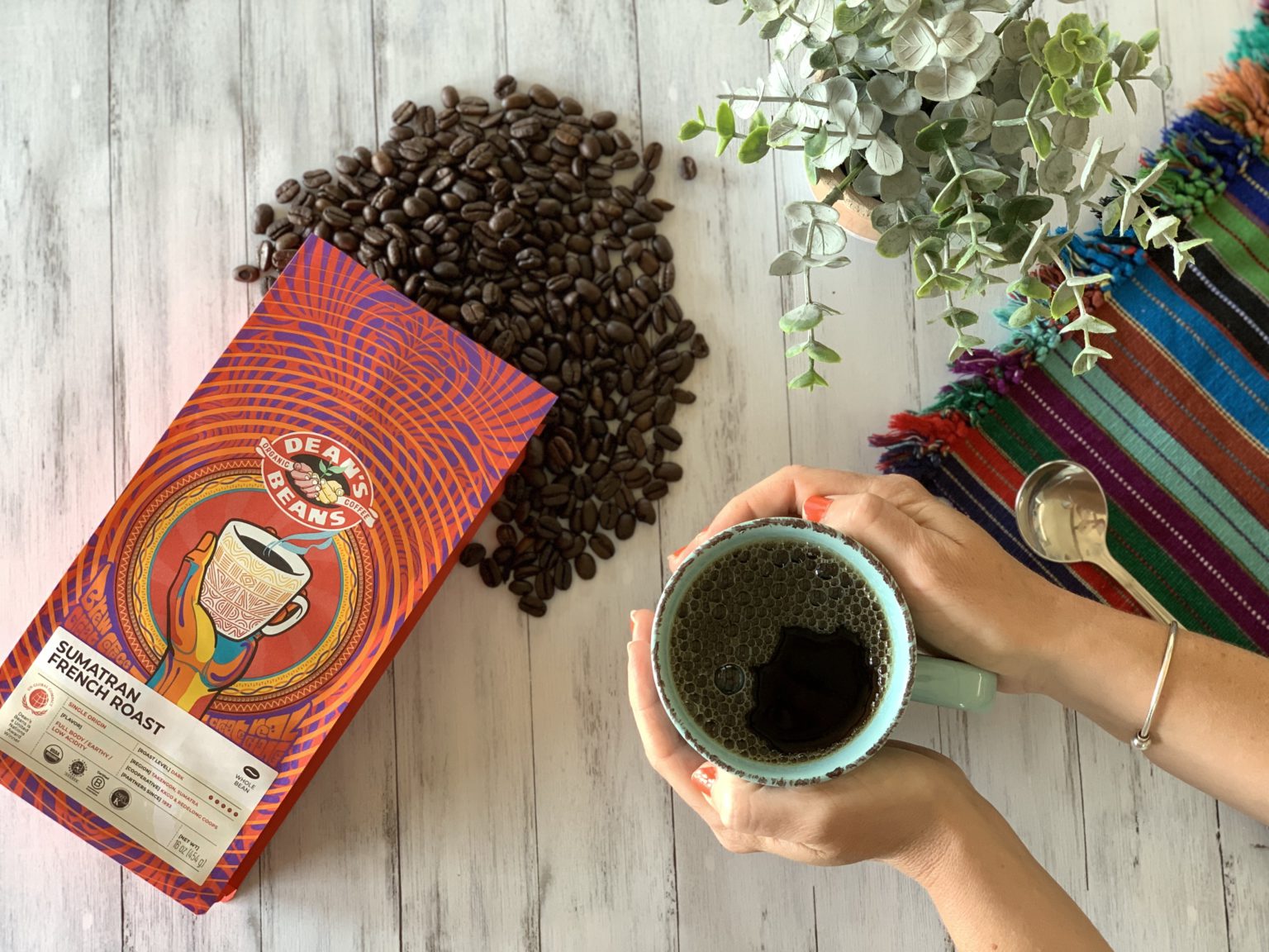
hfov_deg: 36.8
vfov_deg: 28.0
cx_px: 634
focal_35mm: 52
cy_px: 476
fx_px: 1906
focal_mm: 6
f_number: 2.4
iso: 125
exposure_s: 1/87
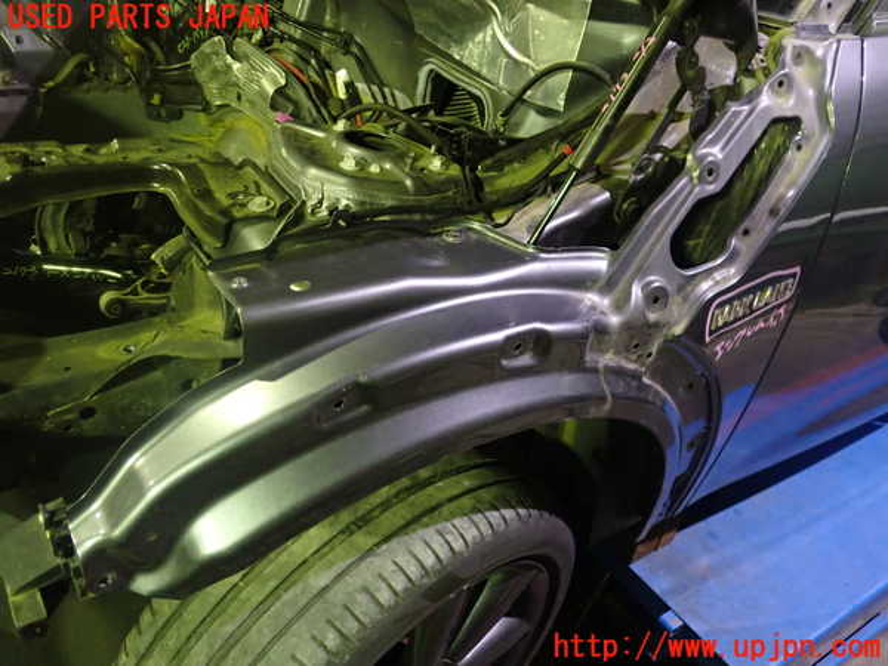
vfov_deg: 46.8
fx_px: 770
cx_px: 444
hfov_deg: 60.0
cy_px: 333
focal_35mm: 30
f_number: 2.3
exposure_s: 1/15
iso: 800
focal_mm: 5.4
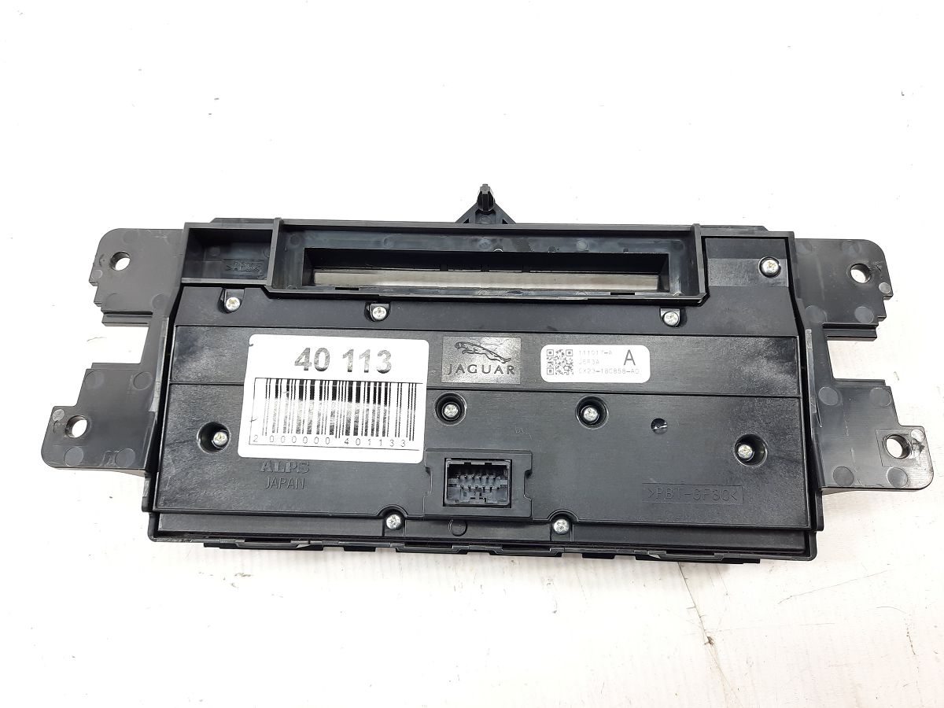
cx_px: 472
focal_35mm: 25
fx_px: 682
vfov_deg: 54.9
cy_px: 354
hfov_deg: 69.4
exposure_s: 1/50
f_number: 2
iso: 80
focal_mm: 4.6
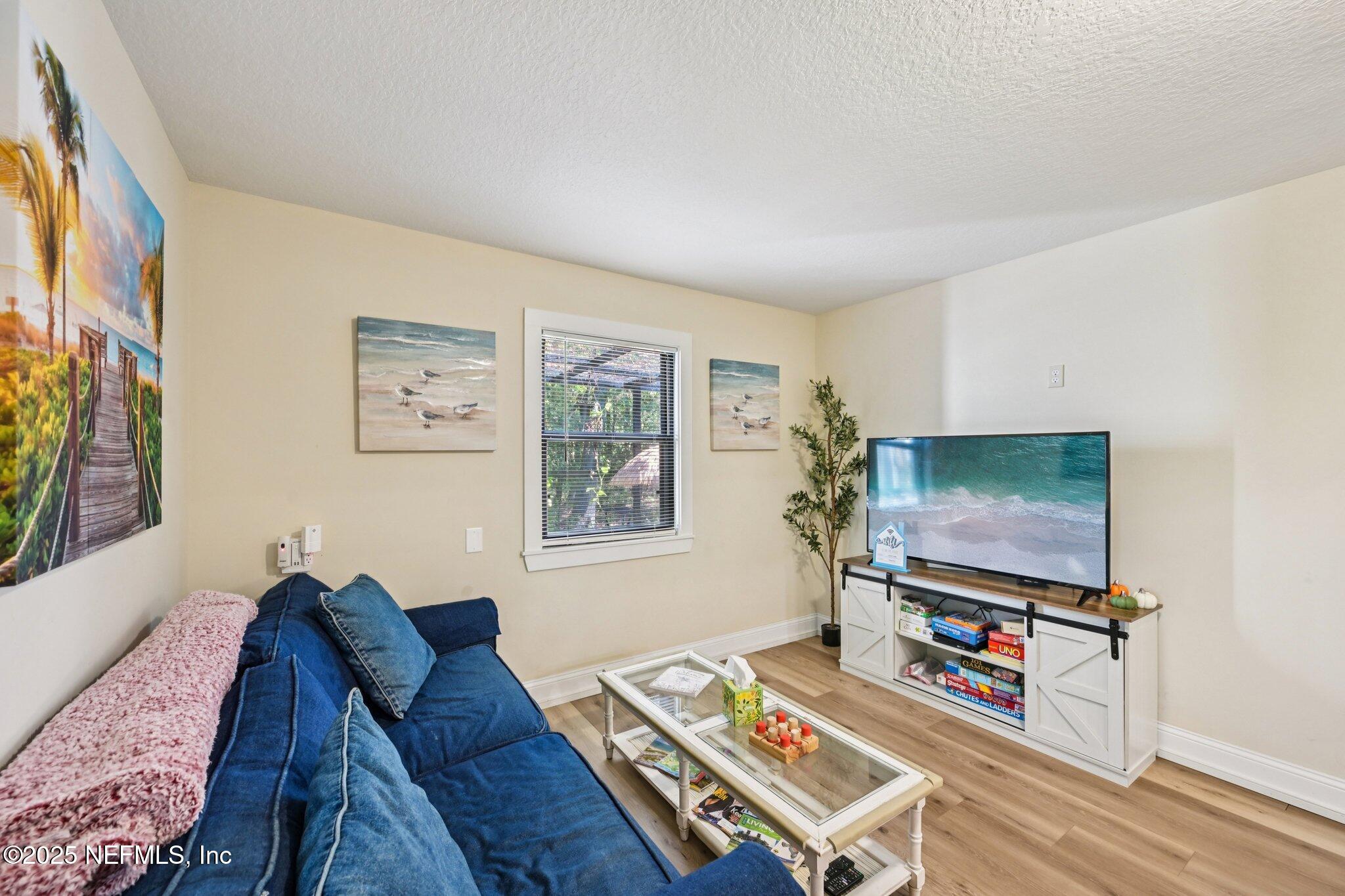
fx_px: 523
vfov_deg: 81.2
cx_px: 672
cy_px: 448
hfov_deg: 104.3
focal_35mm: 14
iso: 400
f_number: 8
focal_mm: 14
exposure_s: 1/4
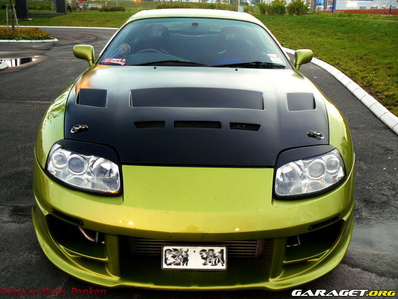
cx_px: 199
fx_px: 414
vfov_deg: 39.7
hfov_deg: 51.4
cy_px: 150
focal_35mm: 36
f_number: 2.8
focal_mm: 6
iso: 80
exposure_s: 1/3.2
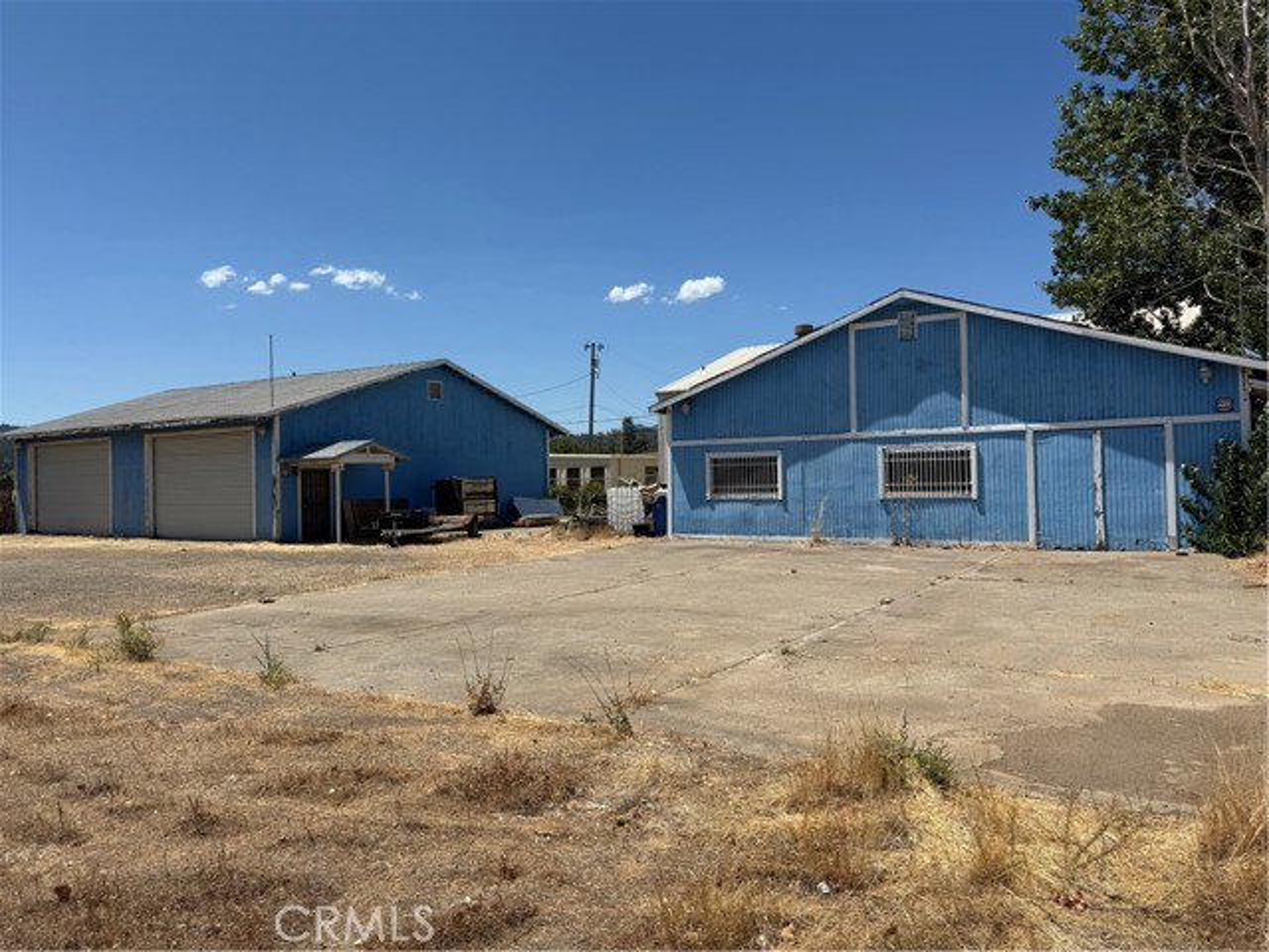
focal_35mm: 24
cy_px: 476
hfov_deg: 71.6
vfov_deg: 56.8
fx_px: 880
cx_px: 634
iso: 80
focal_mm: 6.76
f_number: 1.78
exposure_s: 1/7353
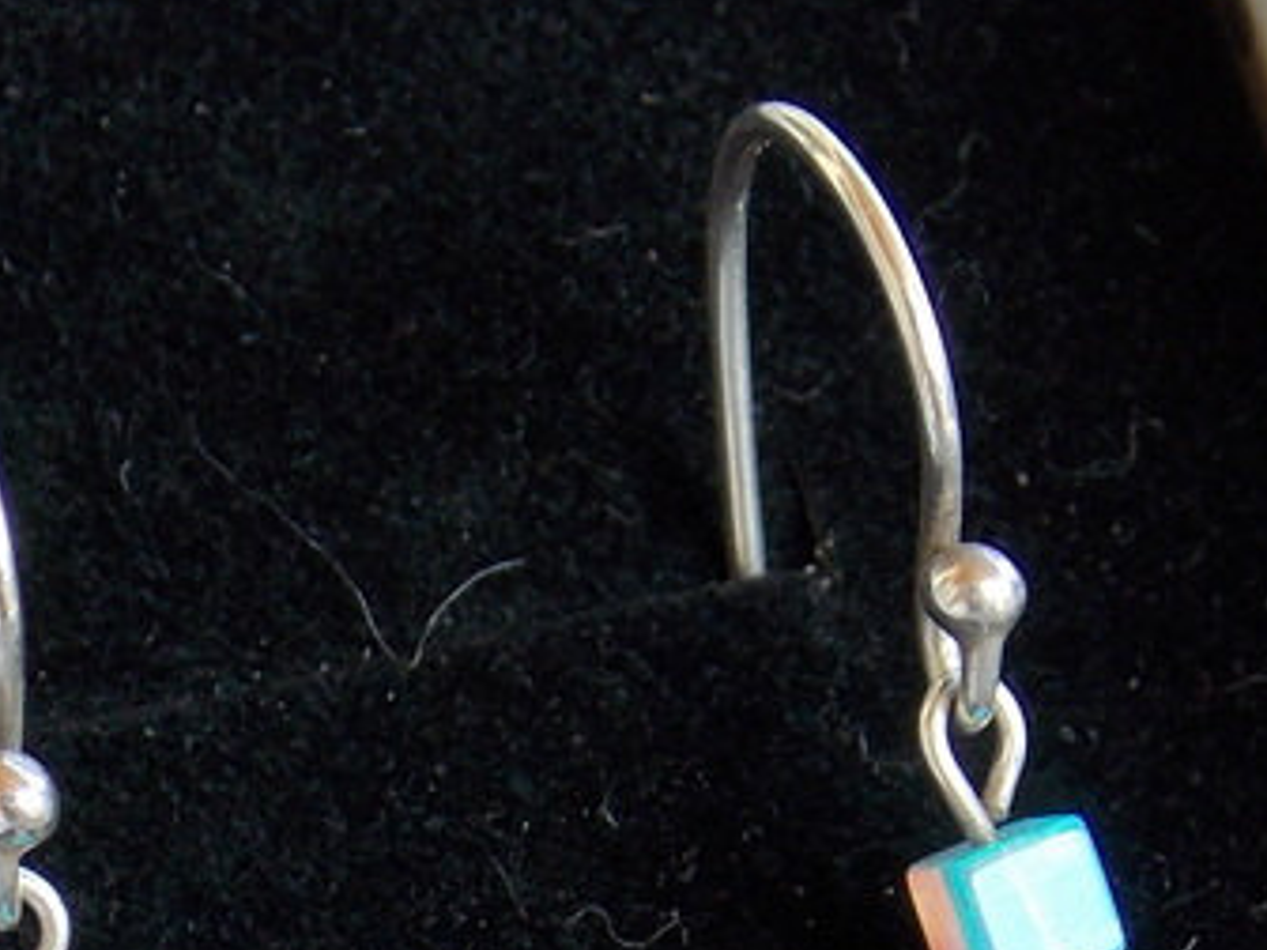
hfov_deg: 8.5
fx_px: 8492
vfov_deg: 6.3
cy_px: 1493
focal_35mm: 232
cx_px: 502
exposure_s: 1/40
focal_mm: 11.5
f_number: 4.1
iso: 80
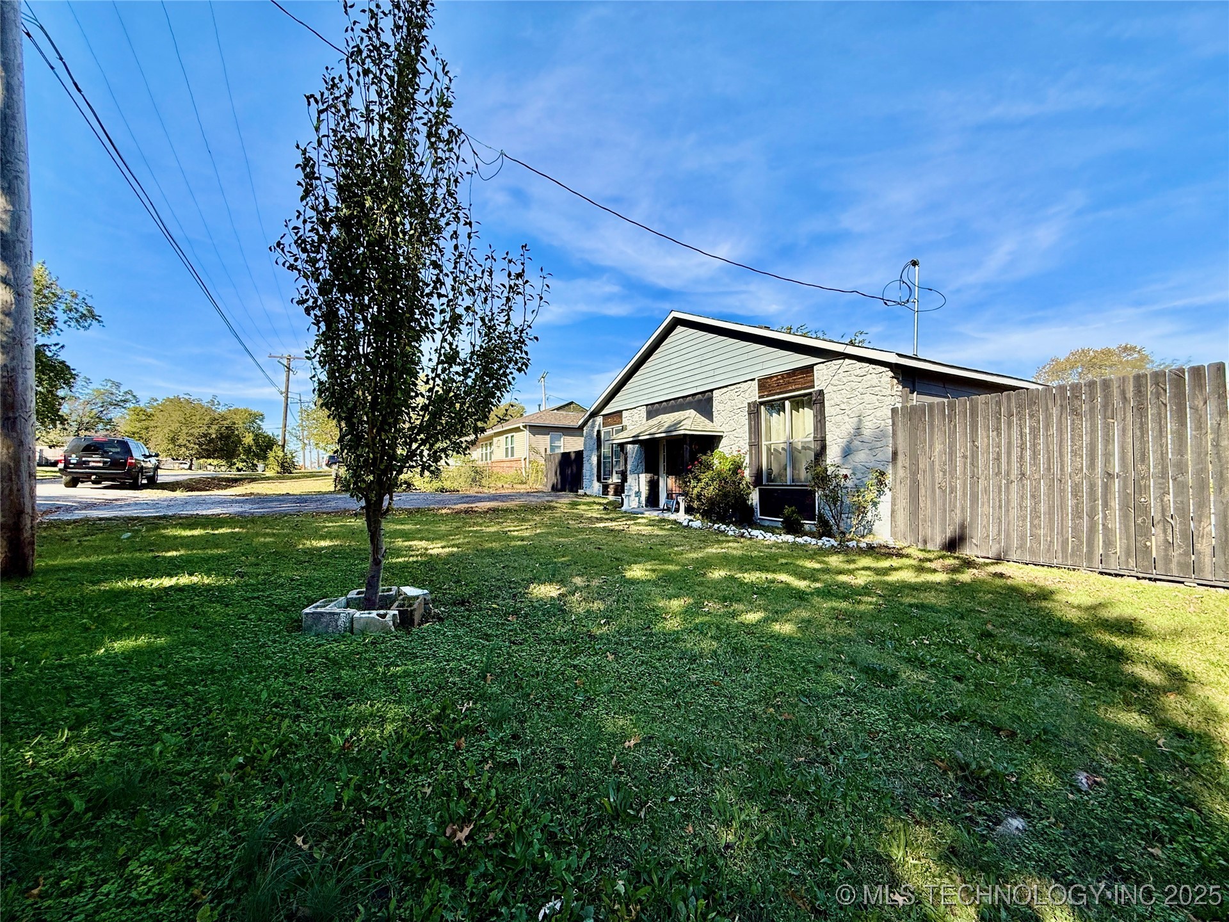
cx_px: 614
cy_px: 461
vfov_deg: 85.7
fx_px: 497
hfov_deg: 102.1
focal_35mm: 14
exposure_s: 1/1431
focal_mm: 2.22
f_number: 2.2
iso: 50
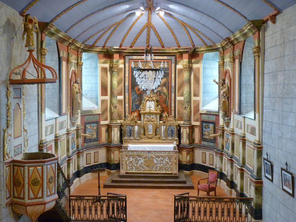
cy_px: 111
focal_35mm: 46
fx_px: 393
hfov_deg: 41.2
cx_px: 148
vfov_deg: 31.5
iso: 400
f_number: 3.2
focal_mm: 8.2
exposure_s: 1/25
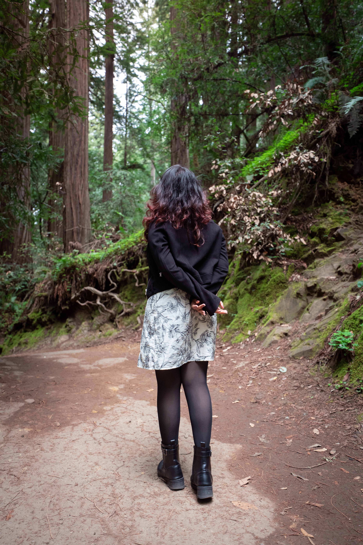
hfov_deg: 46.4
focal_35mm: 28
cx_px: 182
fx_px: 423
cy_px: 272
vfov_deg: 65.5
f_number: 2.8
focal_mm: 28
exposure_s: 1/160
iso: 2500
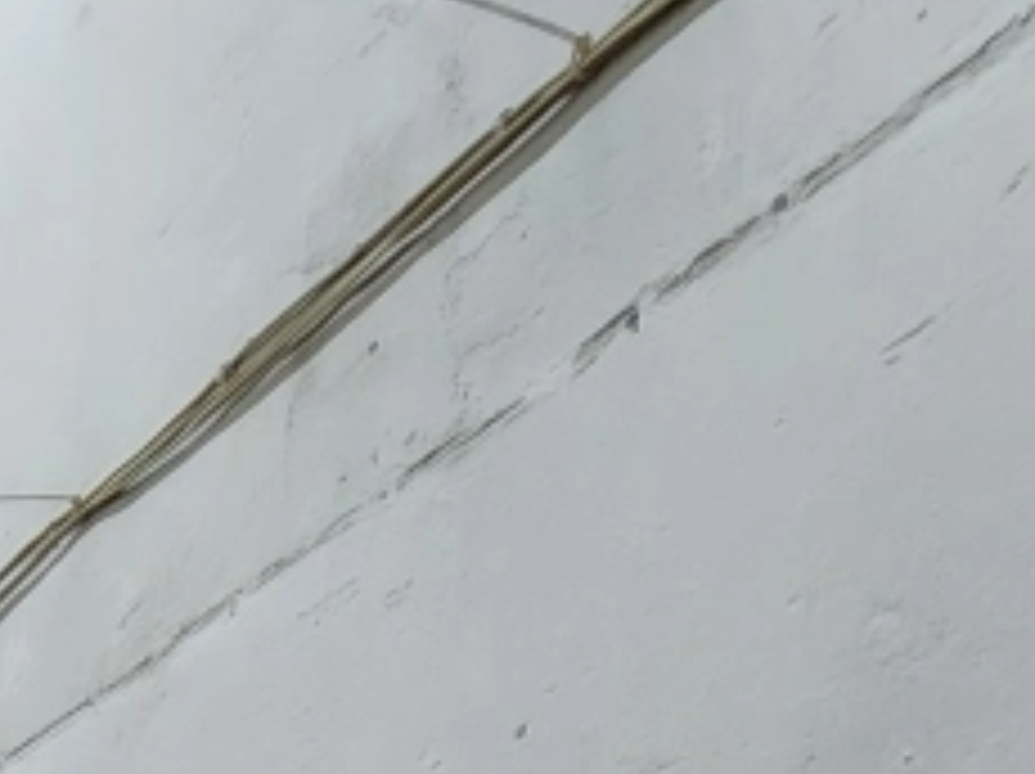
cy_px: 1798
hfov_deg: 18.8
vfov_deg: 14.5
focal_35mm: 71
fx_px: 2121
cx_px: -968
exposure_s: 1/33.3
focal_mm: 2.2
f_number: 2.2
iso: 320
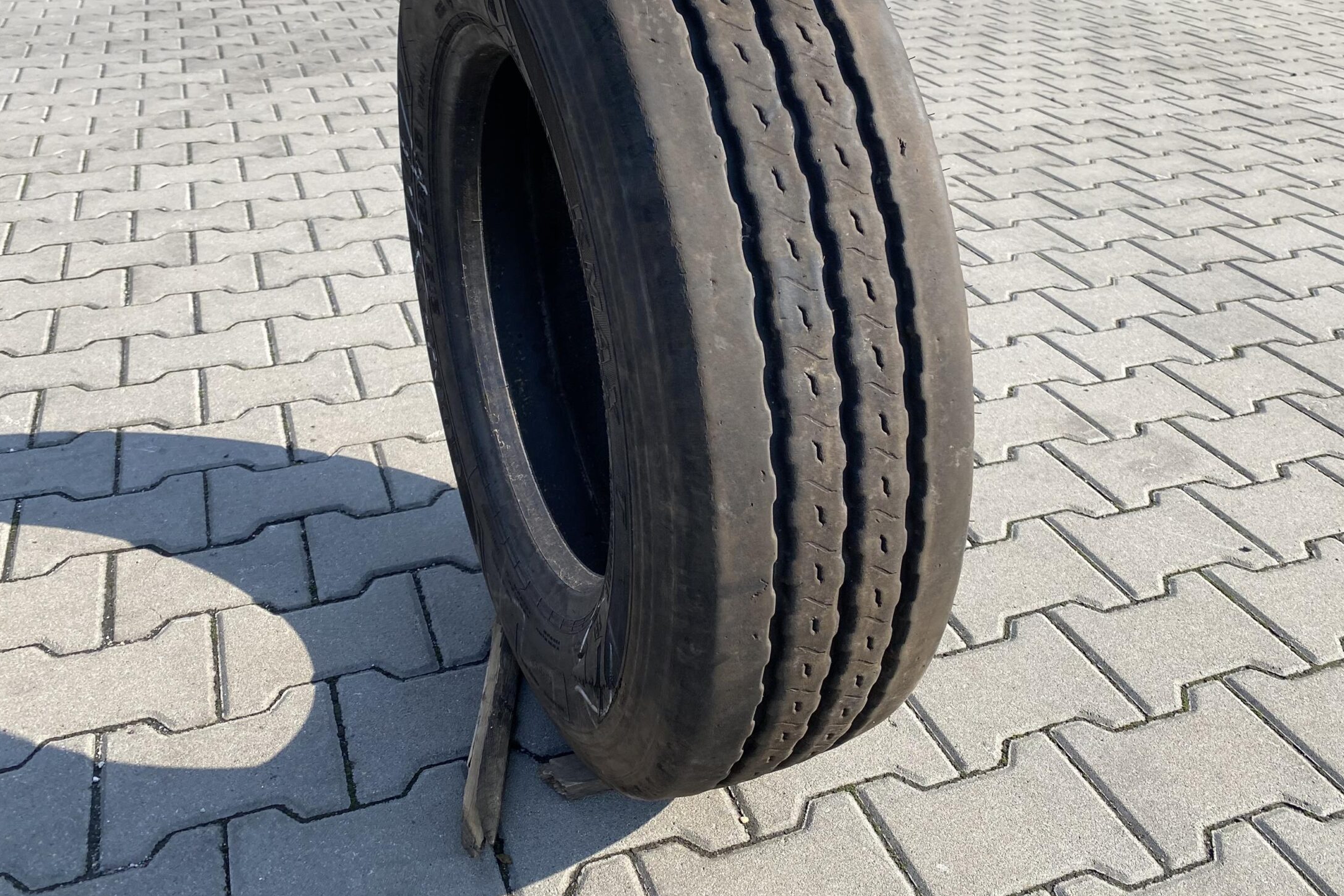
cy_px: 327
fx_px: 1195
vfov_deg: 40.8
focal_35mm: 32
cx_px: 694
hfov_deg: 58.7
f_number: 1.8
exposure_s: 1/1504
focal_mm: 4.25
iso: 32
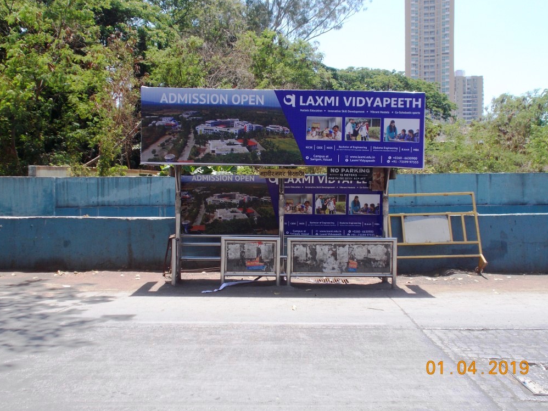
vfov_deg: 36.0
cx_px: 276
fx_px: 633
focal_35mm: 40
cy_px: 207
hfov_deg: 46.8
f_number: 3.9
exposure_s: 1/320
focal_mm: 6.9
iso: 80
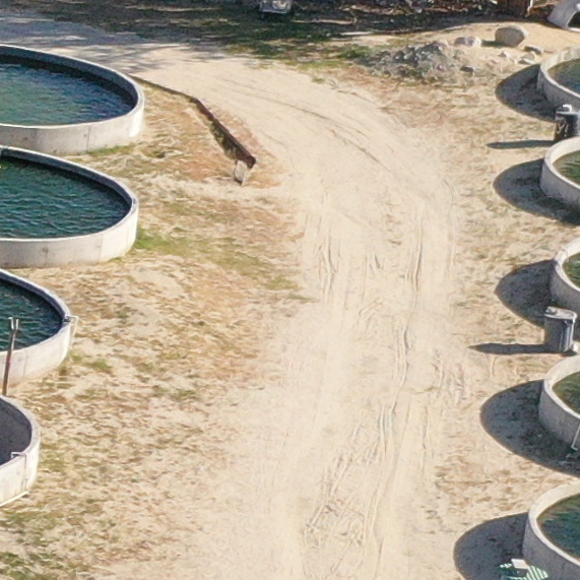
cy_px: 512
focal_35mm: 228
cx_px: -1390
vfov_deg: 7.7
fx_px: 4322
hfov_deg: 6.7
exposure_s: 1/60
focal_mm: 10.26
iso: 200
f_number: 3.5
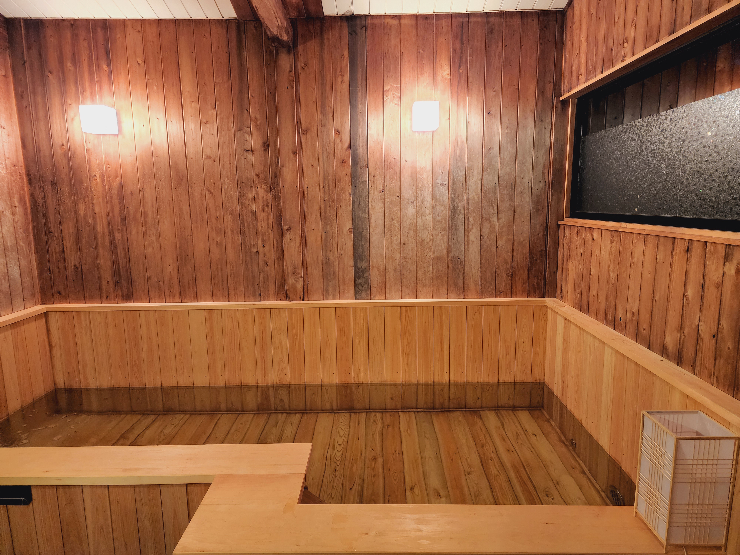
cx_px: 370
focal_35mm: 23
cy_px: 278
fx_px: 492
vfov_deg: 58.9
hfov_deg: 73.9
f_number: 1.8
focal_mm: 6.4
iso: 500
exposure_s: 1/60
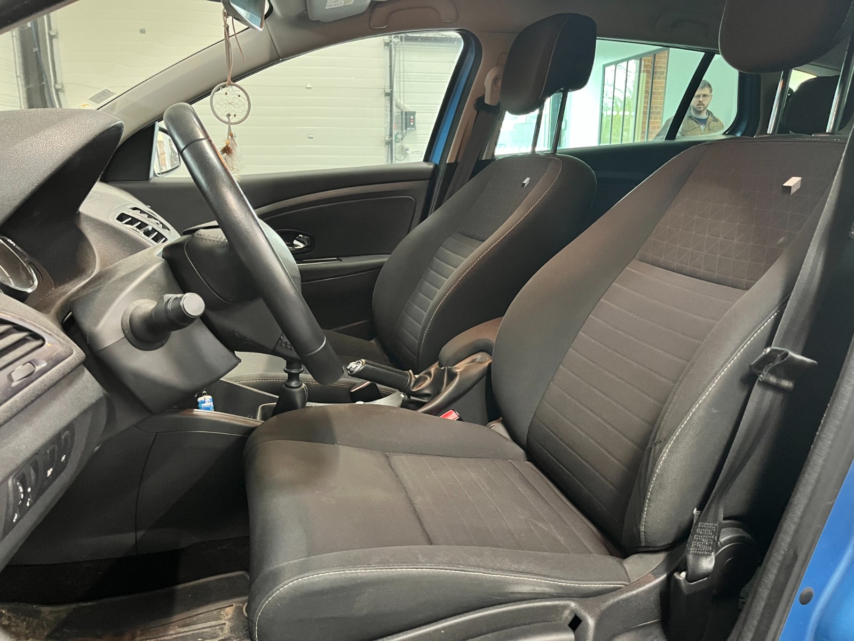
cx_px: 427
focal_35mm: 26
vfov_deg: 53.1
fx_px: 641
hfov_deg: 67.3
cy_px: 320
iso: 500
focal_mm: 5.1
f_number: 1.6
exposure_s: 1/25
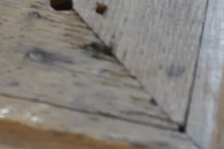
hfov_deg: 6.7
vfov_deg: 4.5
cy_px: -90
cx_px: -132
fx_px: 1889
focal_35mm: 304
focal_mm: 40
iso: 800
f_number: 2.8
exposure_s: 1/30
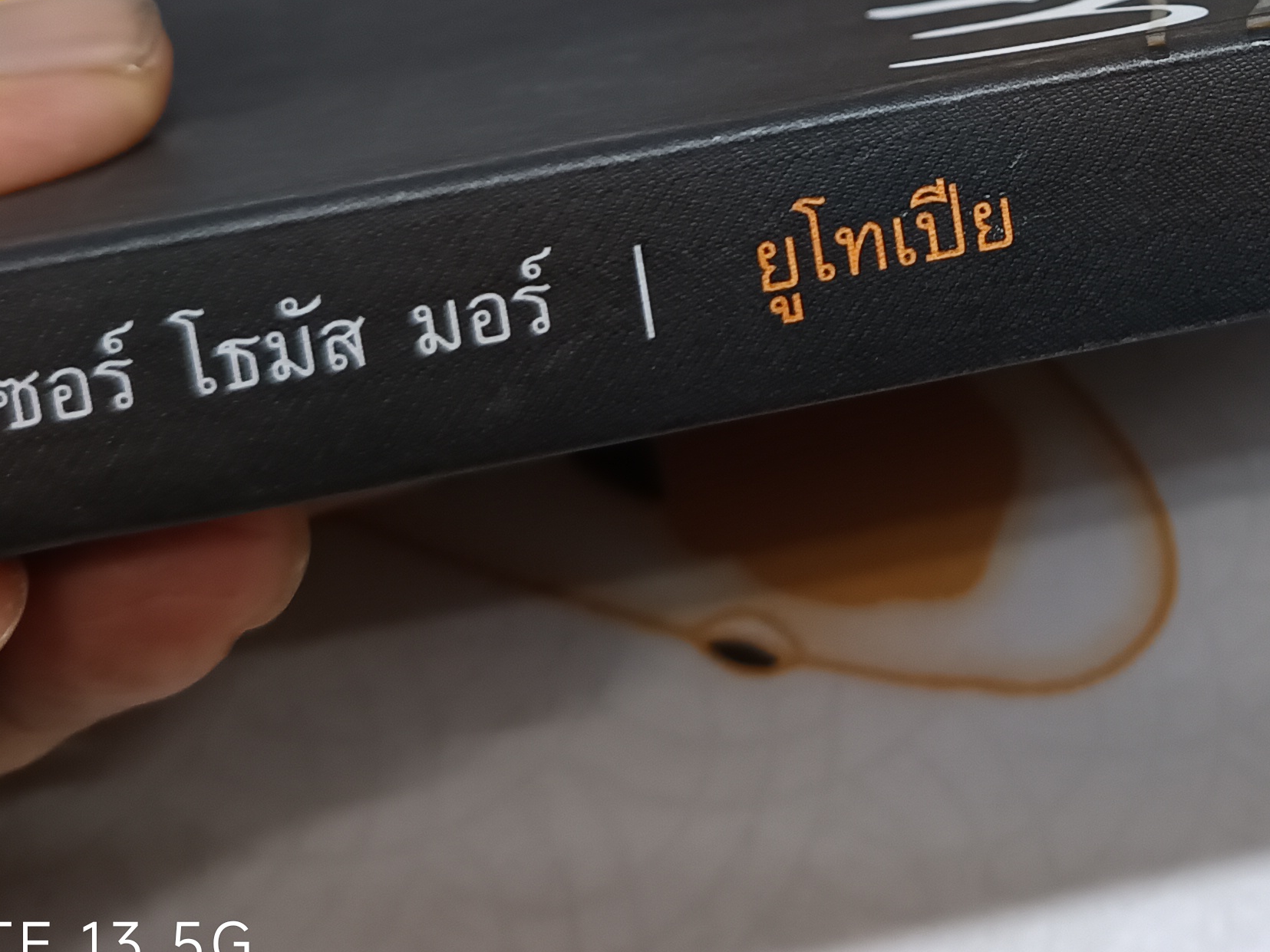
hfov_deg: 32.0
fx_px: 2128
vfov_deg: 23.7
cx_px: 1074
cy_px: -87
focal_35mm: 58
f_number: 1.7
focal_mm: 5.31
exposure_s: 1/33.3
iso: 1091
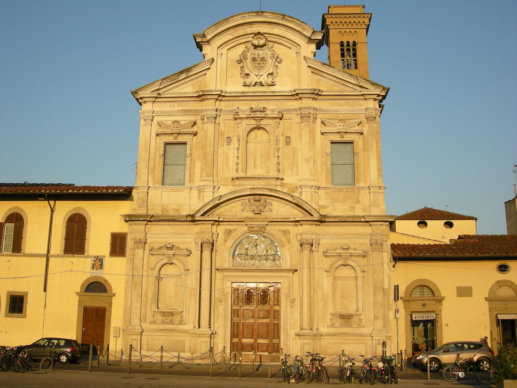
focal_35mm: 36
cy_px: 194
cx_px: 258
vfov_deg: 39.7
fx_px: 538
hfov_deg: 51.4
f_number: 4.8
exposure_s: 1/210
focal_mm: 7.5
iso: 64
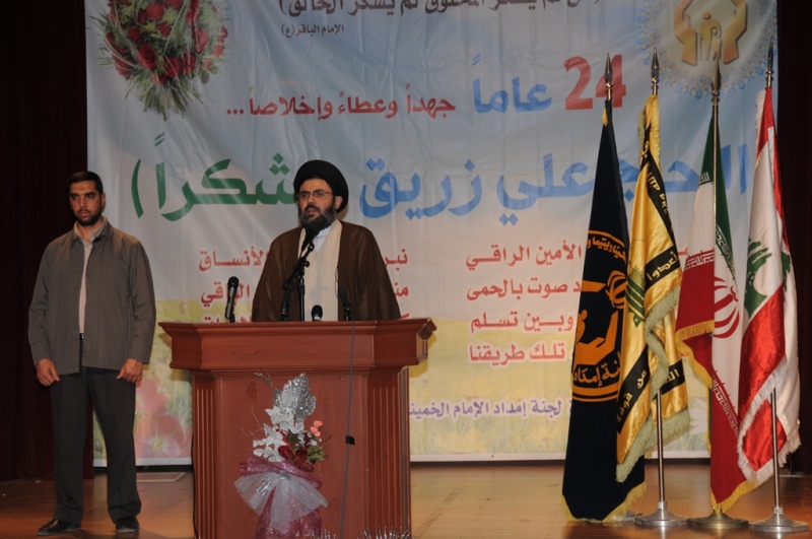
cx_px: 406
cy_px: 270
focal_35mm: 117
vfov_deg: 11.7
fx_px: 2635
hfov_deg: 17.5
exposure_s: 1/60
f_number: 6.3
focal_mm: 78
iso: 200
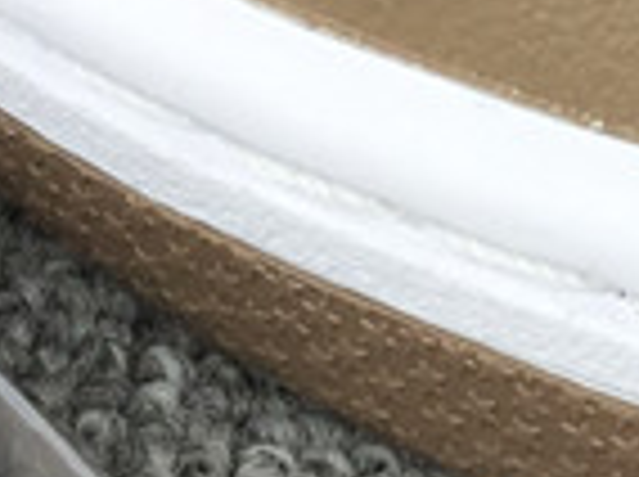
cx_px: 810
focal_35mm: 197
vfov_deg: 7.3
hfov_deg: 9.9
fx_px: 3630
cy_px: -389
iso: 25
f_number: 2.4
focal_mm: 3.3
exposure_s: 1/285
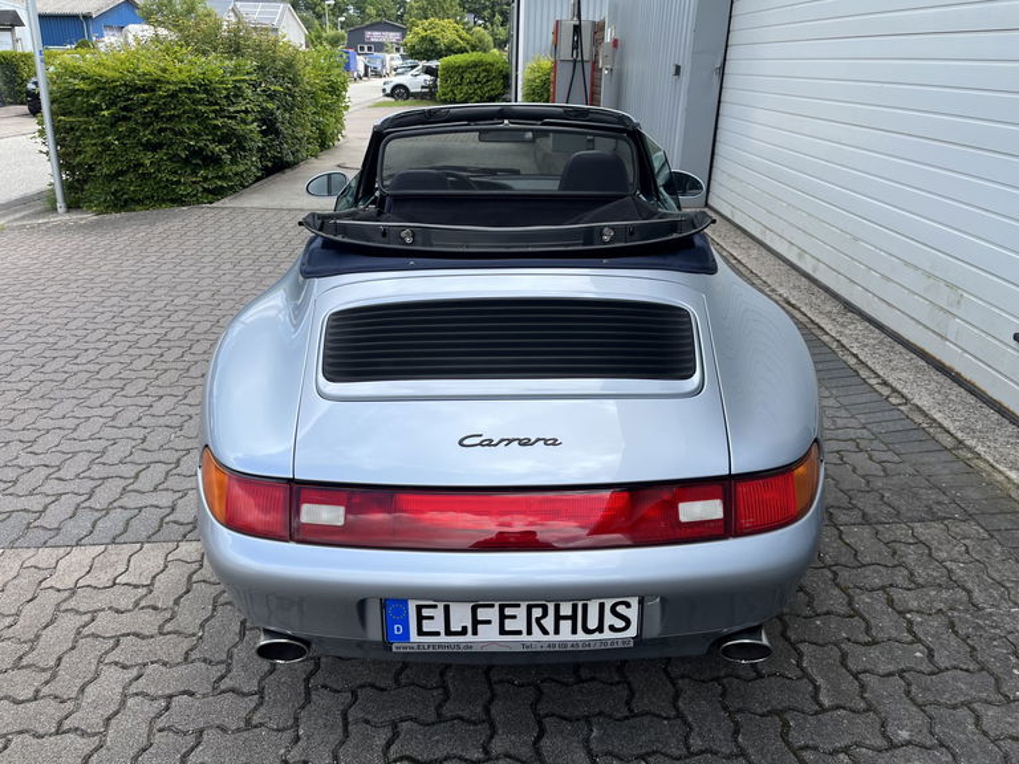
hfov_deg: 67.3
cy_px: 382
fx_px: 765
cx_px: 510
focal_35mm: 26
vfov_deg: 53.1
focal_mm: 5.1
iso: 50
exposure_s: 1/1647
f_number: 1.6
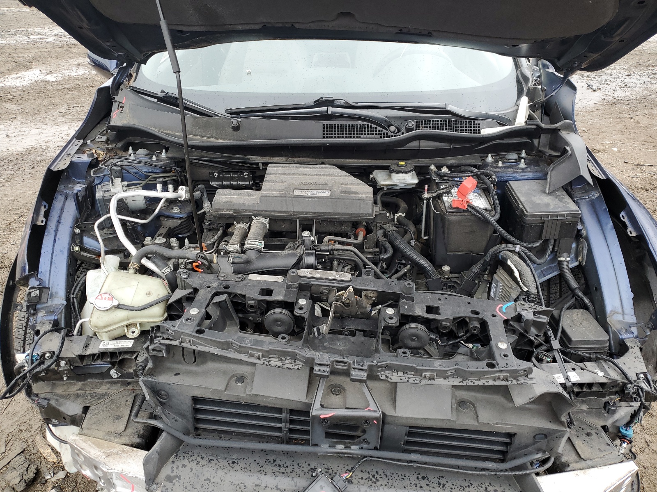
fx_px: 493
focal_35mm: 26
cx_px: 328
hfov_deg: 67.3
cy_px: 246
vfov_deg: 53.1
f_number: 1.5
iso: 50
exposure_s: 1/217
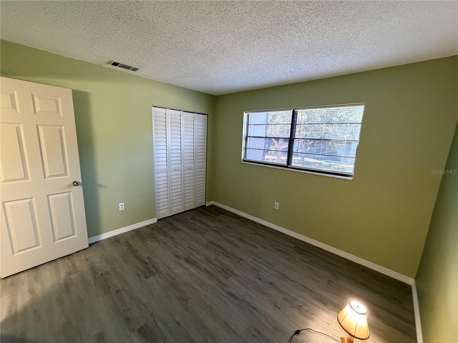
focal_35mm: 14
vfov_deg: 85.7
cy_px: 172
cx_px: 229
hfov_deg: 102.1
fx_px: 185
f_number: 2.2
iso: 640
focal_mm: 2.22
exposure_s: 1/60
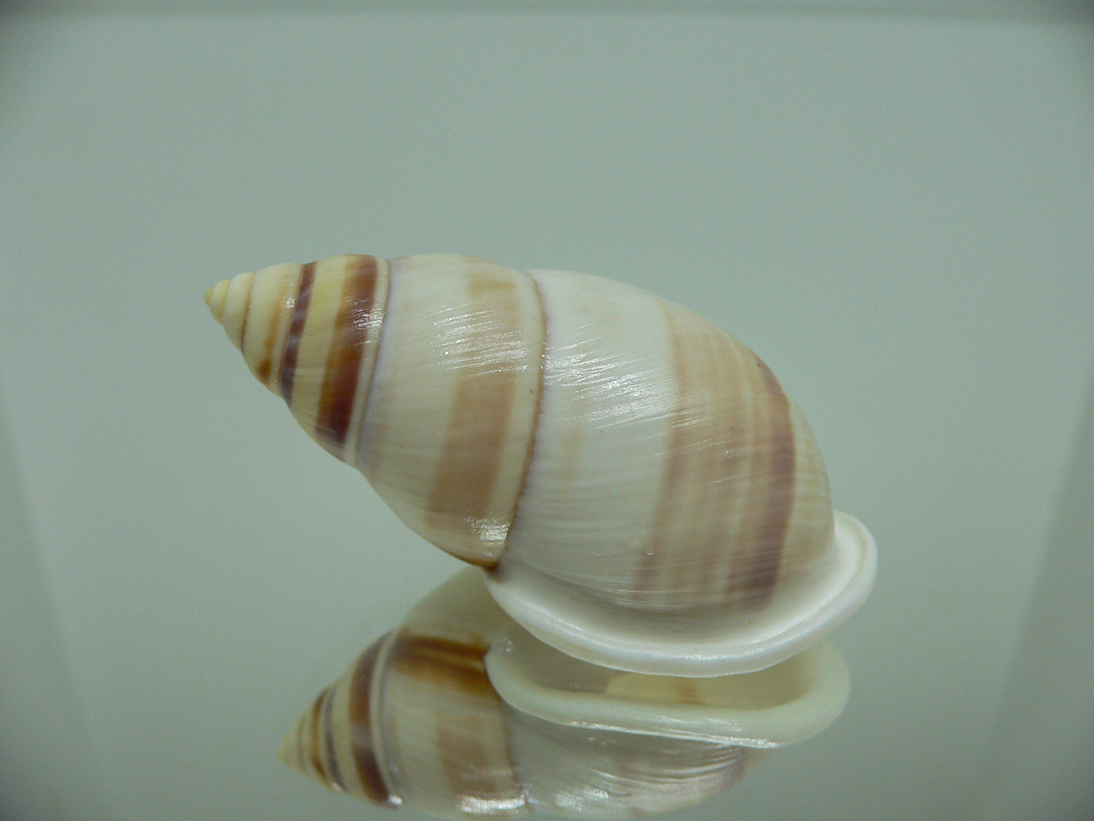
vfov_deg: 40.7
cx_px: 547
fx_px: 1106
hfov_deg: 52.6
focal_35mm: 35
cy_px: 410
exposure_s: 1/60
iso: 100
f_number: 2.8
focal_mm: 4.6
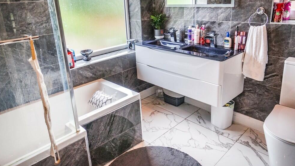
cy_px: 66
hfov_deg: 71.9
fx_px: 203
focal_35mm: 26
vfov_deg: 44.1
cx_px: 149
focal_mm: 16
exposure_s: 1/125
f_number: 5.6
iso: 400
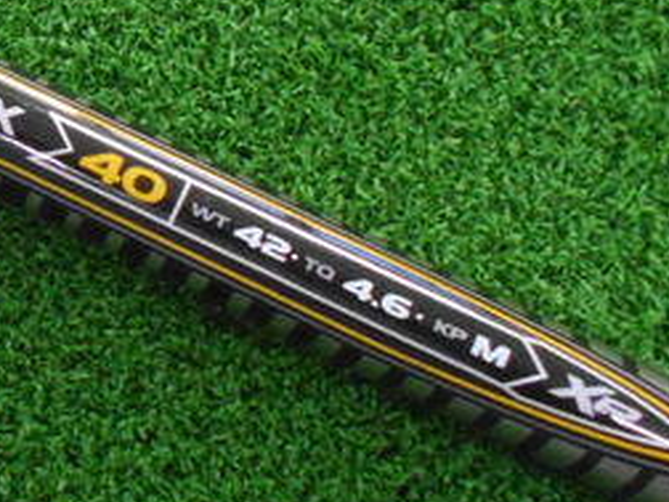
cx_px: -122
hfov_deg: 26.3
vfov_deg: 22.0
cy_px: 112
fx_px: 1276
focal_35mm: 66
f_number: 3.2
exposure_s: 1/80
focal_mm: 4.6
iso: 800
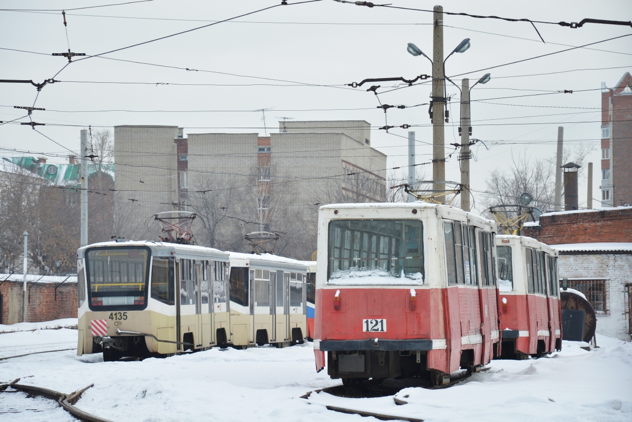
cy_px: 211
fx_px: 2580
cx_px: 316
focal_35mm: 147
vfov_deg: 9.3
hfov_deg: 14.0
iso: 100
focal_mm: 98
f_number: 5.6
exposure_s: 1/200
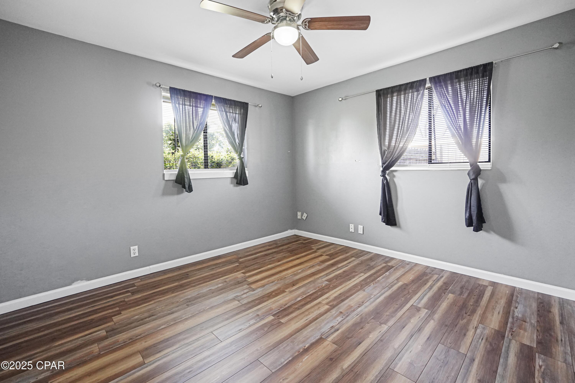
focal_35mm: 15
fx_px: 240
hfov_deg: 100.4
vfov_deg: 77.3
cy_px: 192
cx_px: 288
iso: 5000
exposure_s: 1/50
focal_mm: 10
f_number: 4
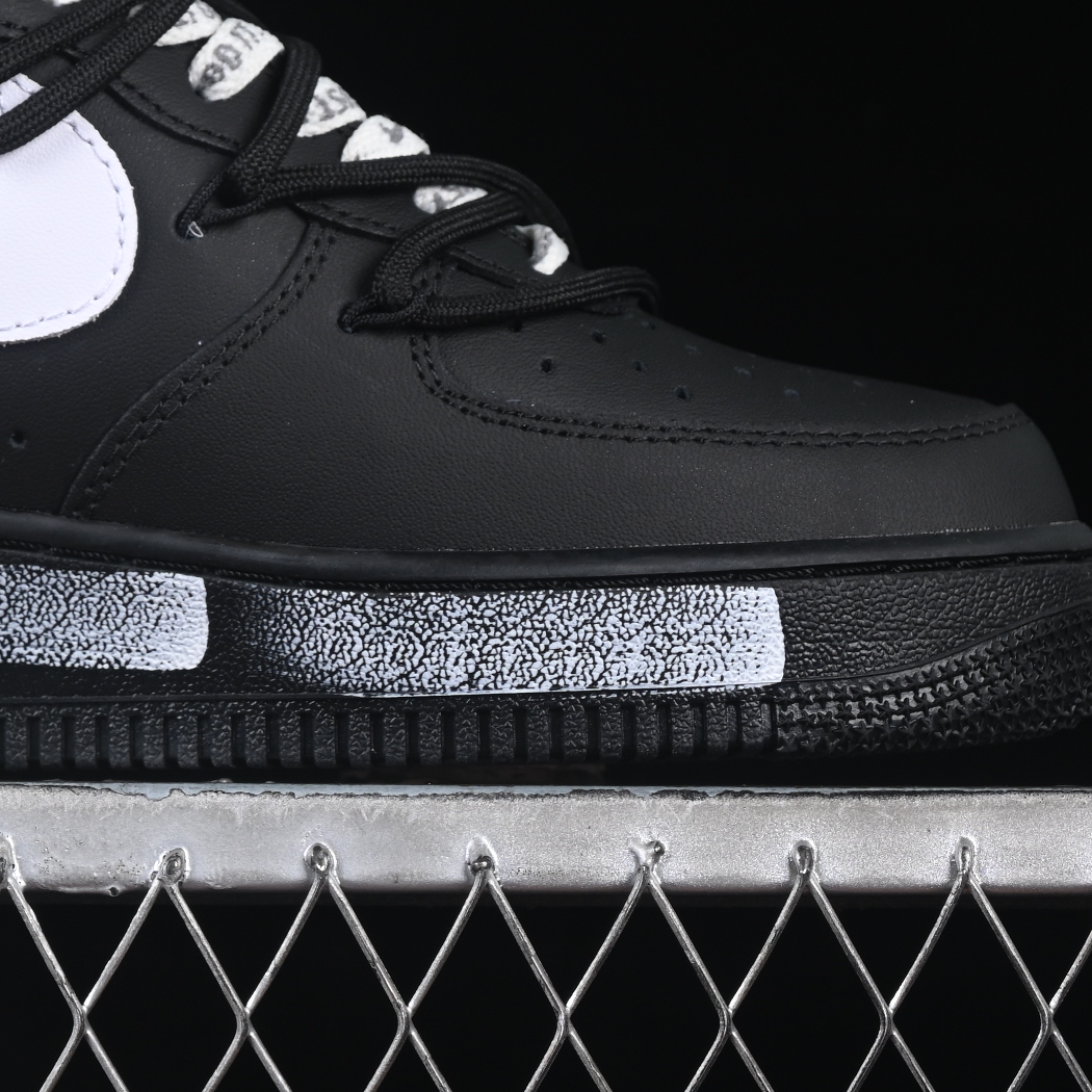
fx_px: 6032
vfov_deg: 10.3
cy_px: 176
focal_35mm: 169
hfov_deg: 10.3
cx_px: 86
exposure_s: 1/60
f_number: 6.3
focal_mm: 50
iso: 160
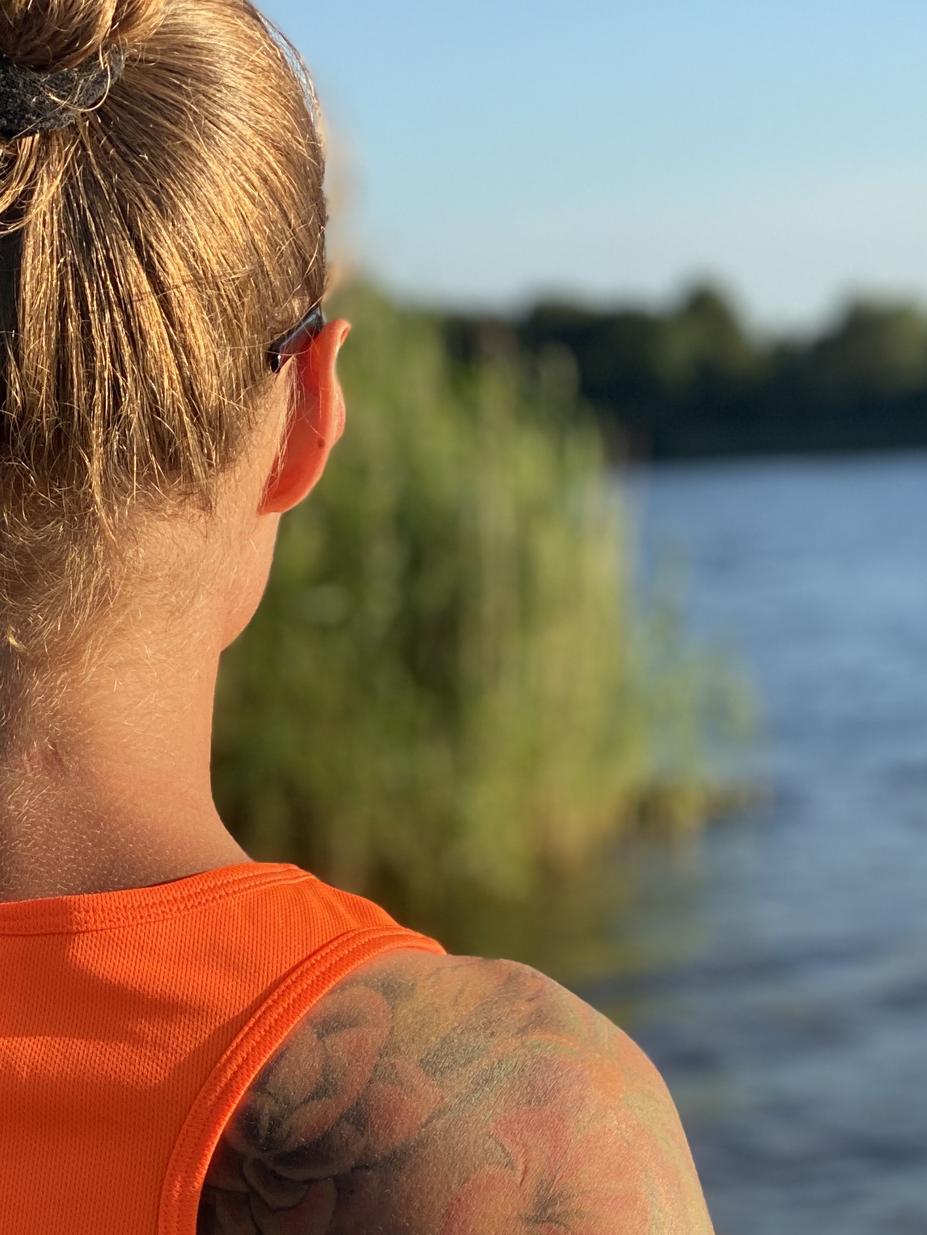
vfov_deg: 17.4
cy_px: 1190
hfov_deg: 13.2
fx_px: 3963
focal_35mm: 111
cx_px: 109
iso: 20
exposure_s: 1/592
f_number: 2
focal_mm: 6
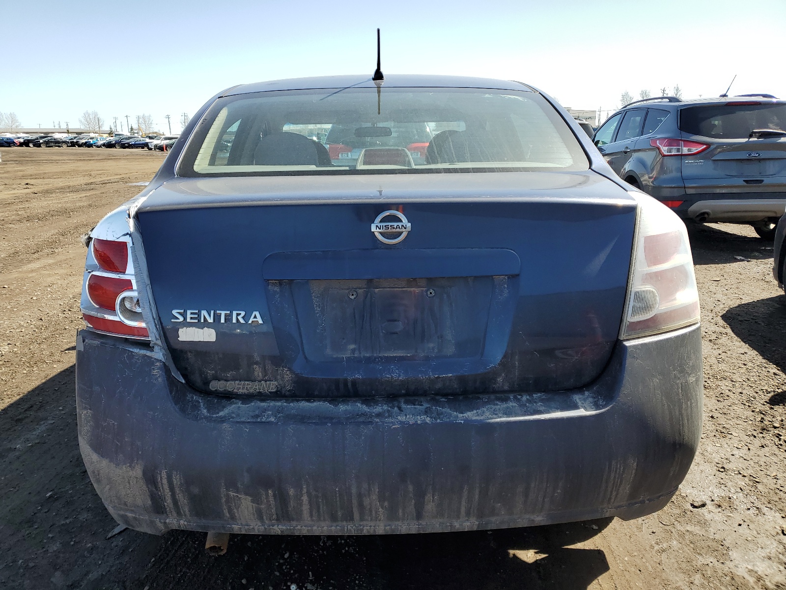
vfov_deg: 53.1
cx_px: 393
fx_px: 590
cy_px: 295
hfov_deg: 67.3
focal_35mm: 26
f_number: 1.5
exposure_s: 1/1667
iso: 50
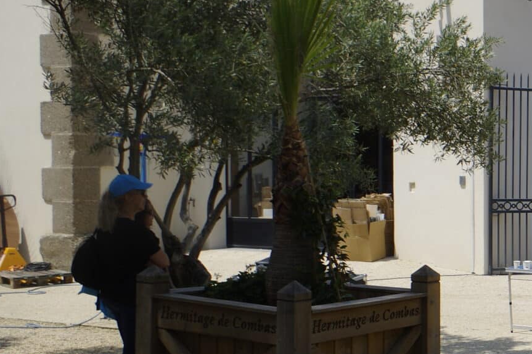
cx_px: 785
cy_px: 226
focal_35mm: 89
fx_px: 1314
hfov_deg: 20.0
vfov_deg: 15.3
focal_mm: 20
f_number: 8
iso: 100
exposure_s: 1/320
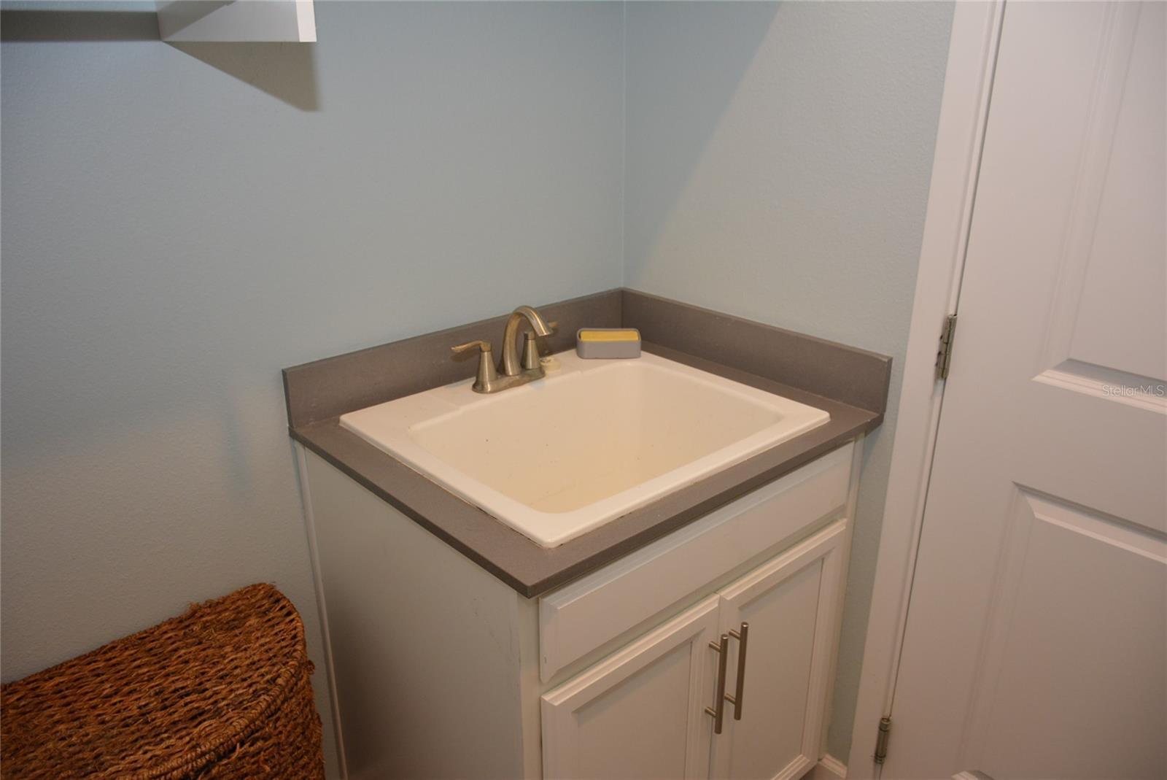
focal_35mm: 27
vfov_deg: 48.0
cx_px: 584
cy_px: 390
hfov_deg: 67.3
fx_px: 876
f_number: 4
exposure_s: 1/60
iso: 640
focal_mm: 18
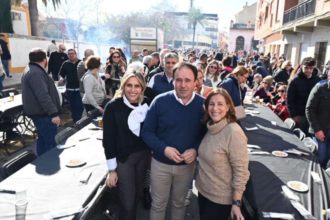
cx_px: 165
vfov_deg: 53.1
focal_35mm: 24
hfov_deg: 73.7
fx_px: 220
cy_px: 110
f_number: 5.6
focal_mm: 24
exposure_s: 1/833
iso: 500
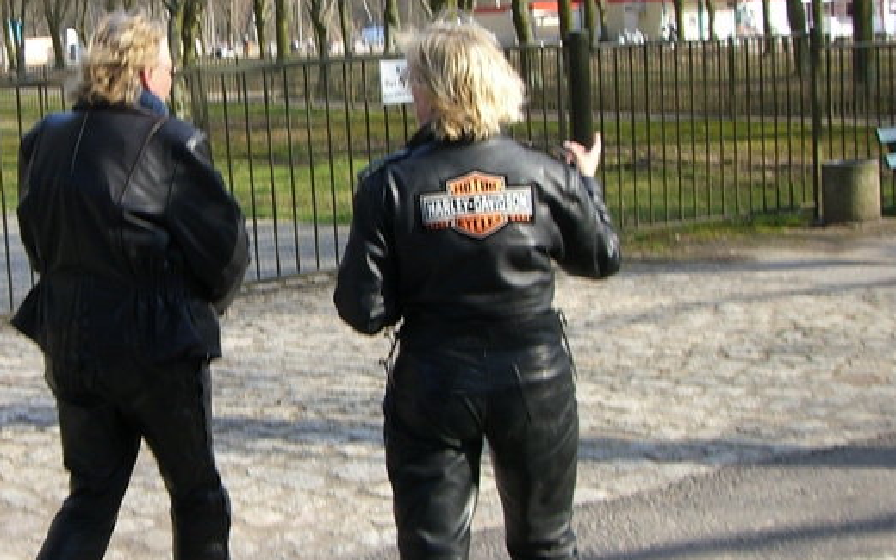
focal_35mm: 62
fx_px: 1514
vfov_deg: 20.8
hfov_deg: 32.3
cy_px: 157
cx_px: 219
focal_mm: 6.2
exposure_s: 1/160
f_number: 4.3
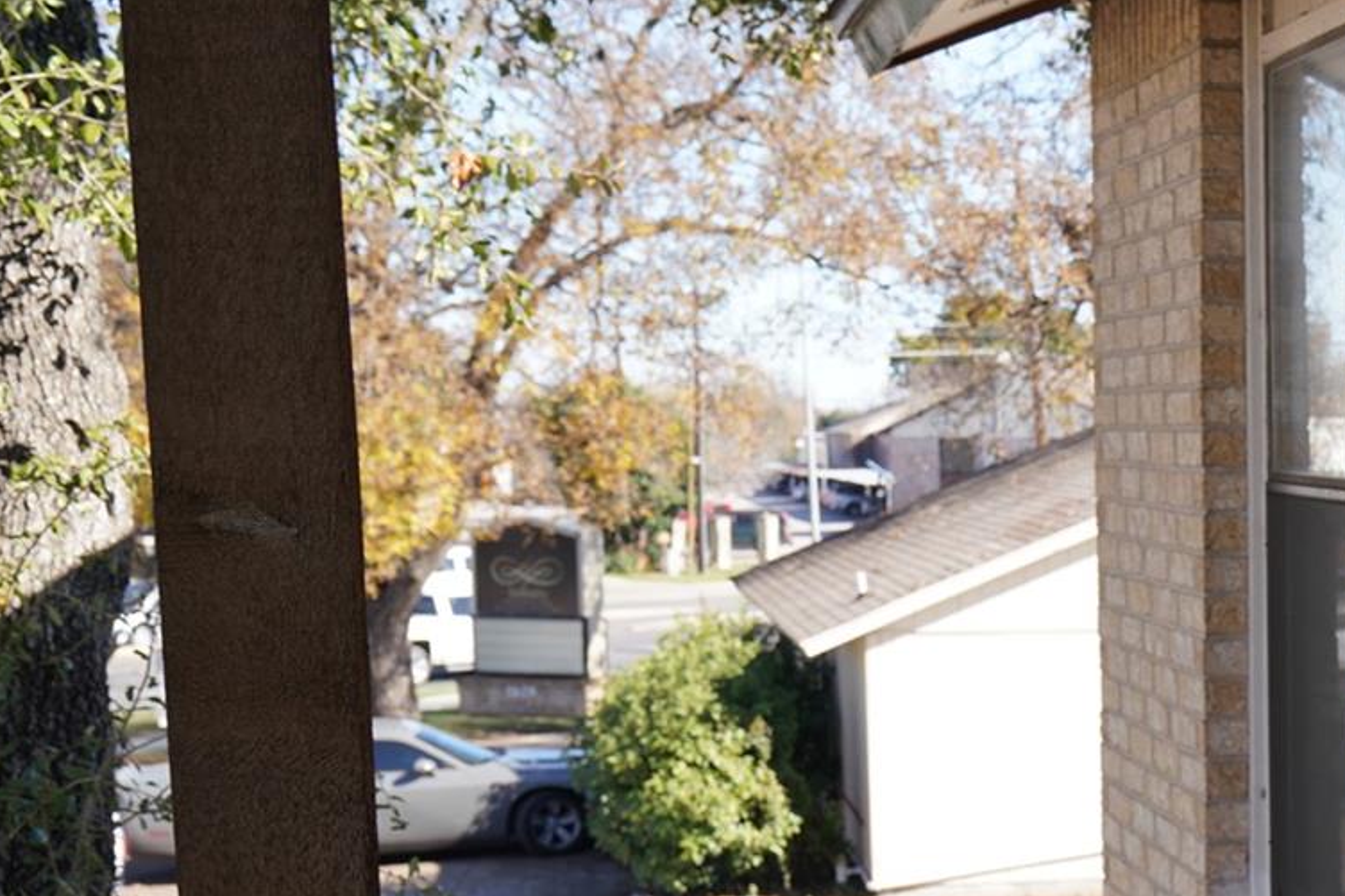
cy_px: 816
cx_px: 1798
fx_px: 2951
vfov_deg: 17.0
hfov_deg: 22.6
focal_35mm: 79
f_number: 4.5
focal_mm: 29
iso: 100
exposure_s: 1/160
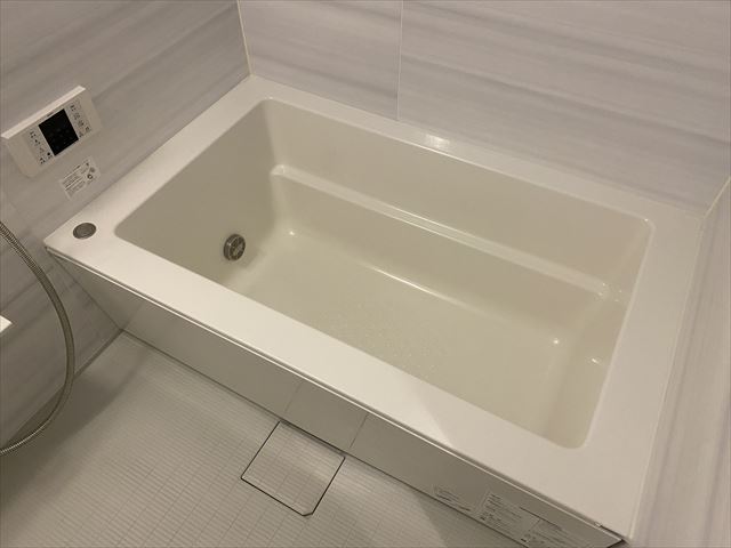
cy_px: 274
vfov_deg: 53.1
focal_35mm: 26
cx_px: 366
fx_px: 549
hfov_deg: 67.3
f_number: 1.8
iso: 200
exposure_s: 1/50
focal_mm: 4.25
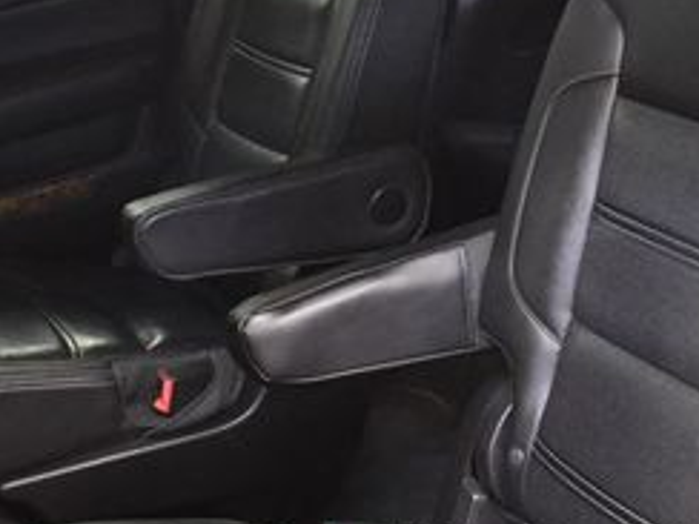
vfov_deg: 16.2
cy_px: 261
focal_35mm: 91
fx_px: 1838
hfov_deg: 21.4
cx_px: 501
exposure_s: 1/60
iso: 3600
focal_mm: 18
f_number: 3.5
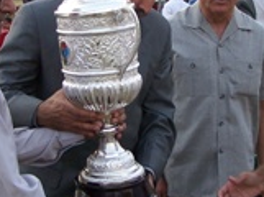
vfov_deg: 13.9
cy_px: 57
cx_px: 171
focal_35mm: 106
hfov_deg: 18.5
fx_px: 807
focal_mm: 6.3
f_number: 2.8
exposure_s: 1/80
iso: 80
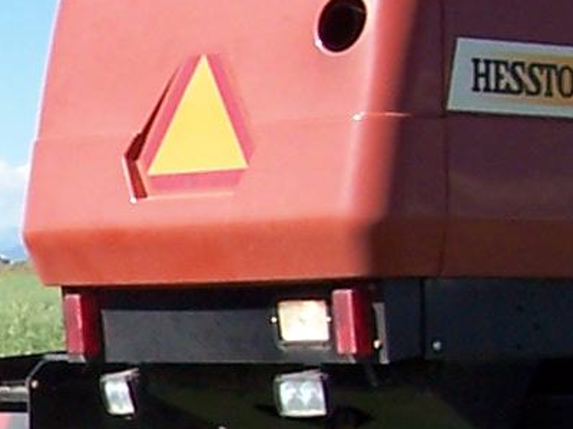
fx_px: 3244
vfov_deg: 7.5
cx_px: -457
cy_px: 591
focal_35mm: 196
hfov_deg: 9.6
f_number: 5.6
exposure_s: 1/350
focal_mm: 5.6
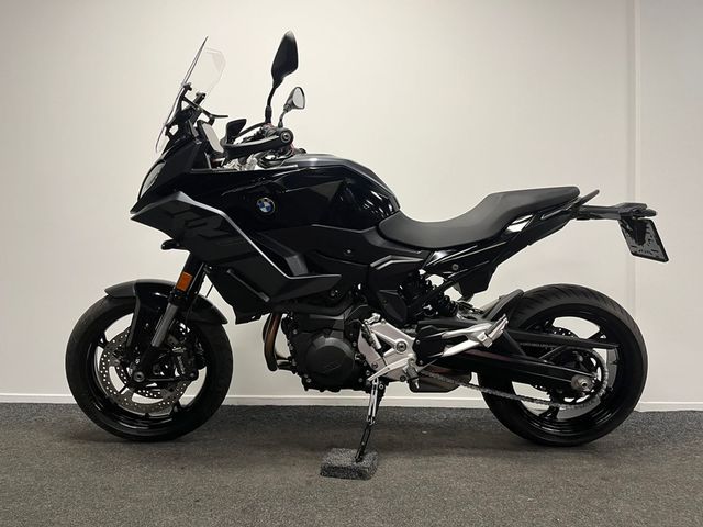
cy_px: 264
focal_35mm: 26
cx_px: 352
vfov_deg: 53.1
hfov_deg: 67.3
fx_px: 528
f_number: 1.6
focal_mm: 5.1
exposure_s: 1/50
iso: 80
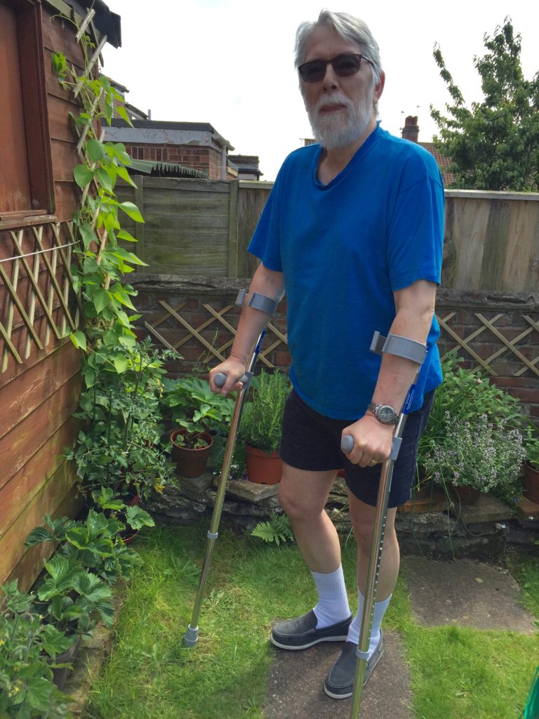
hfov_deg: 48.2
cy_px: 360
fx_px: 602
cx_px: 270
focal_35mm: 29
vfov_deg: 61.7
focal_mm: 4.15
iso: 32
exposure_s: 1/1014
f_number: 2.2
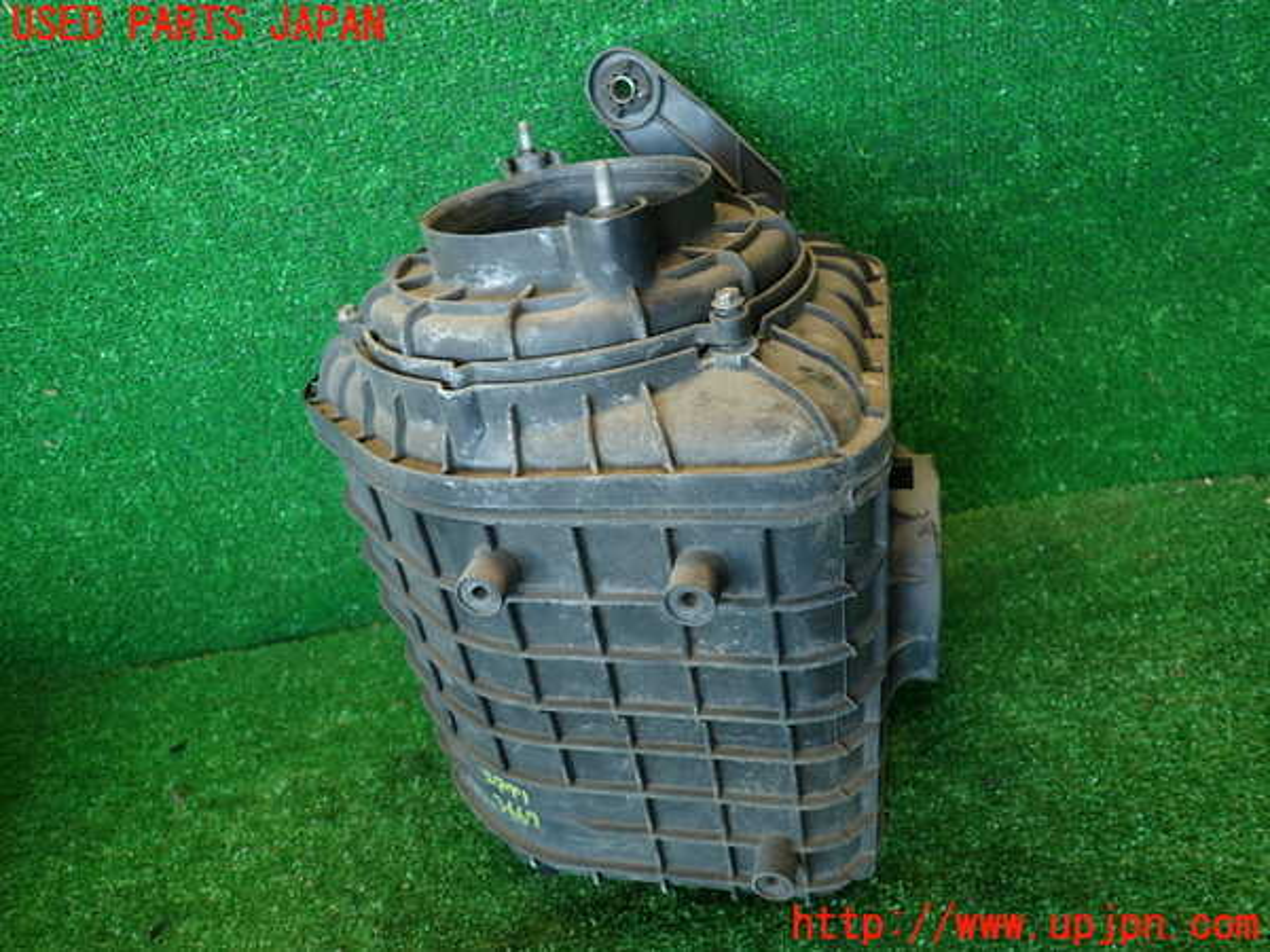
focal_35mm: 25
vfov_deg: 54.9
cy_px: 476
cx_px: 635
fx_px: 917
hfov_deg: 69.4
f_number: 2
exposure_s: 1/50
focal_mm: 4.5
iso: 200
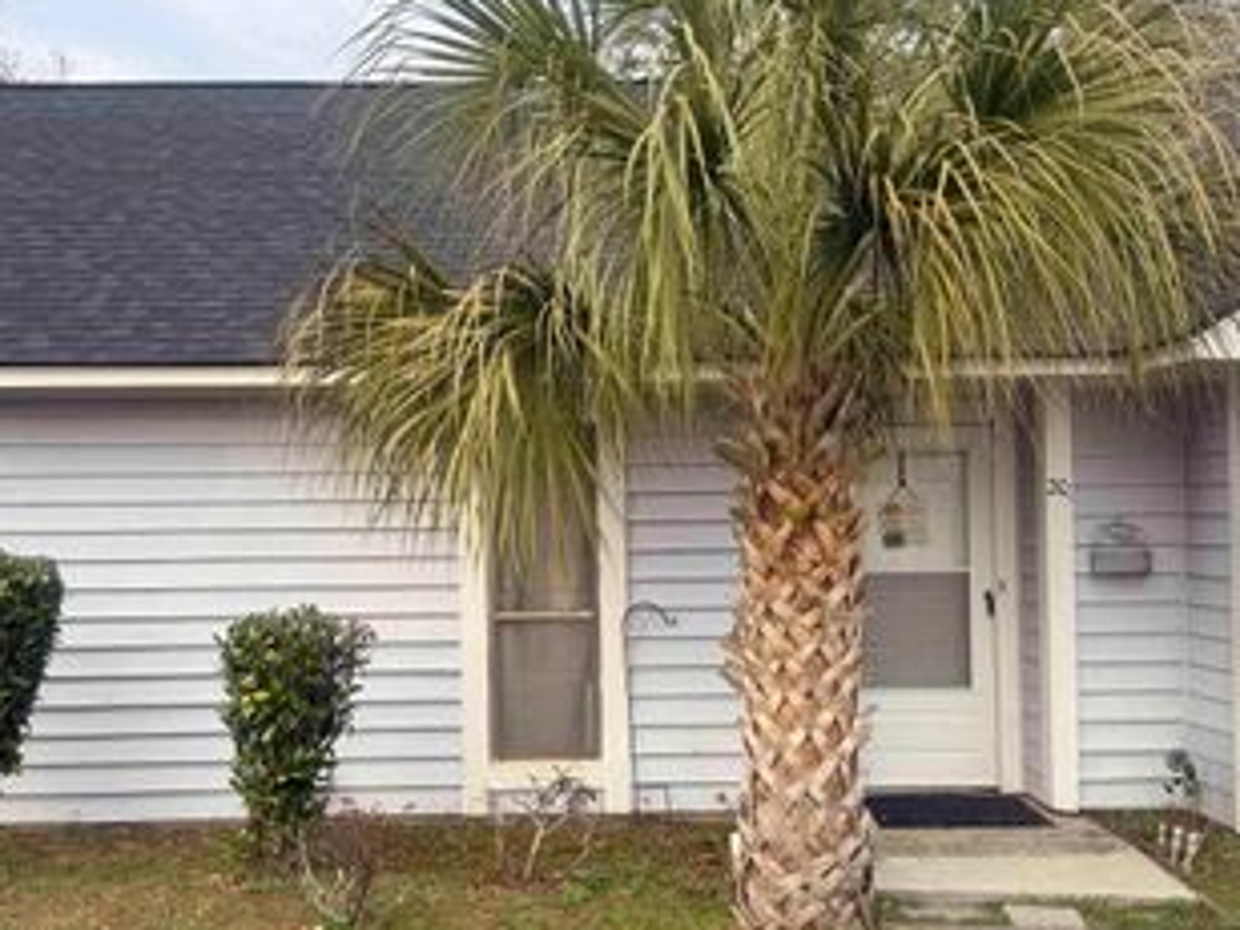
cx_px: 539
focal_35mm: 39
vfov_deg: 36.8
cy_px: 489
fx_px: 1397
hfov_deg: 47.7
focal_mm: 6.76
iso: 80
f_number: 1.78
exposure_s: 1/715
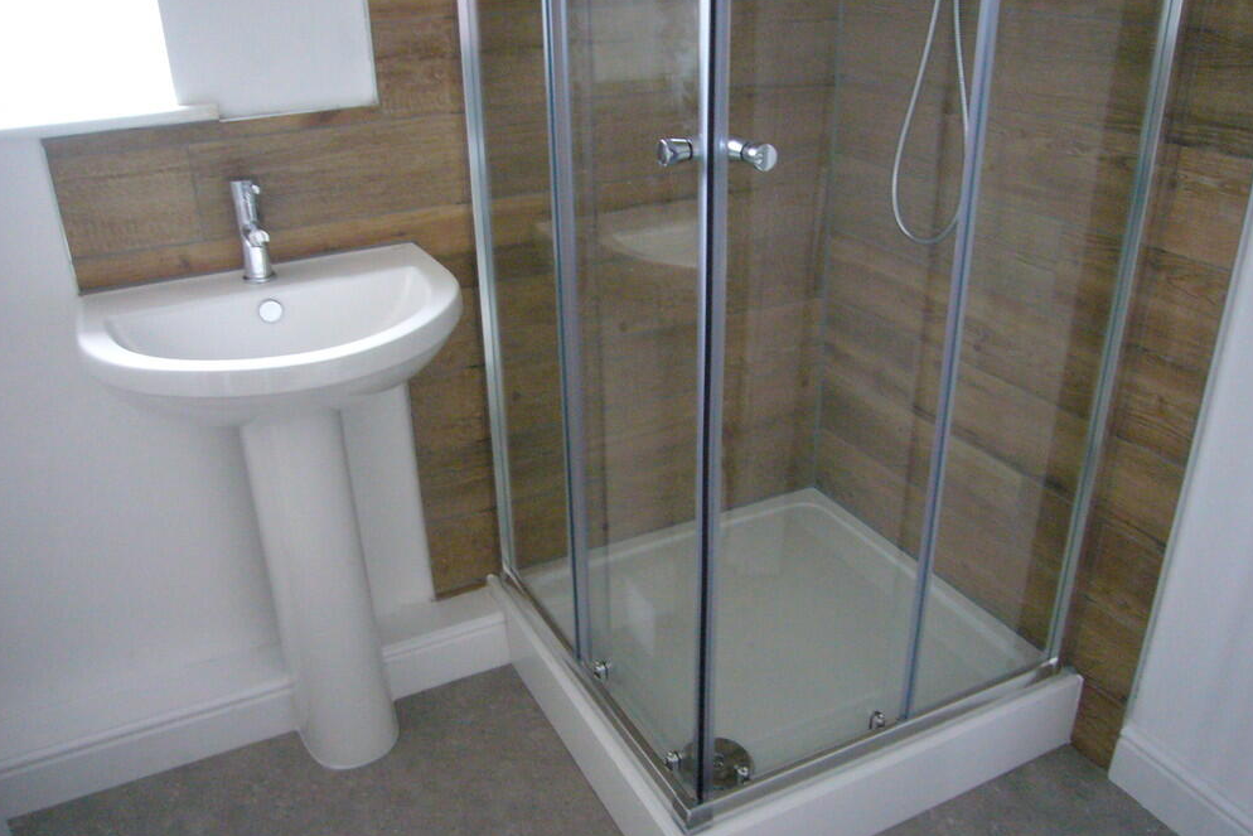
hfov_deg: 61.9
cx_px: 633
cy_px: 436
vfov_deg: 43.6
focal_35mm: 30
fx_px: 1044
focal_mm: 4.6
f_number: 2.8
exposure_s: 1/30
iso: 320
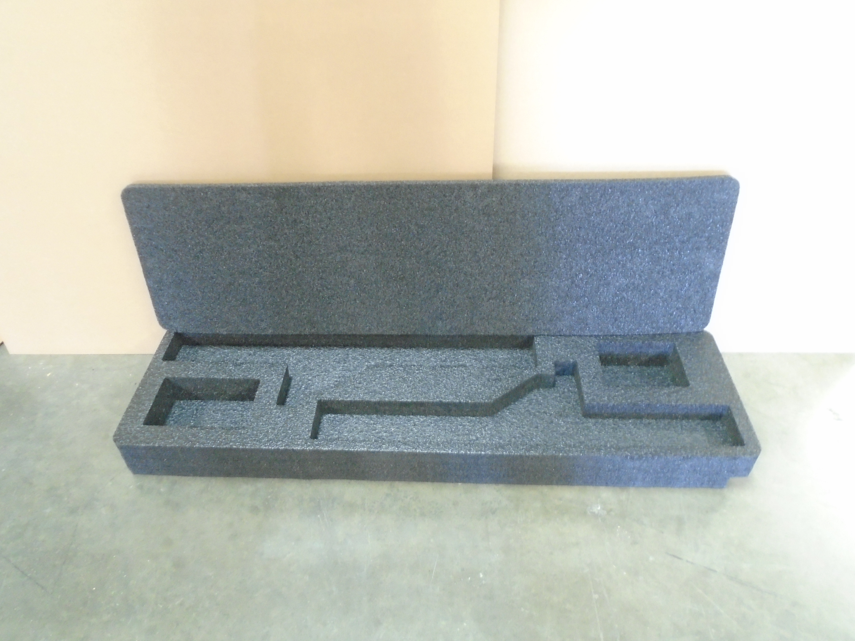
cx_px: 428
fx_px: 642
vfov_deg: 53.1
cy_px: 320
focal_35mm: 26
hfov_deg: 67.3
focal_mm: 4.6
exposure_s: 1/6
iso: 400
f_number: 3.2
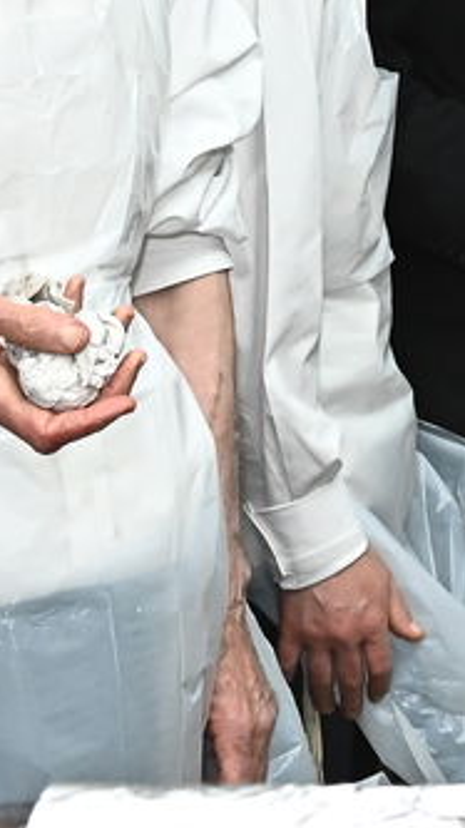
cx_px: 1099
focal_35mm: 141
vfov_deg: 14.8
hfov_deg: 8.0
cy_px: -139
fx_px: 3095
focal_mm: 32
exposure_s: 1/200
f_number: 7.1
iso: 2500
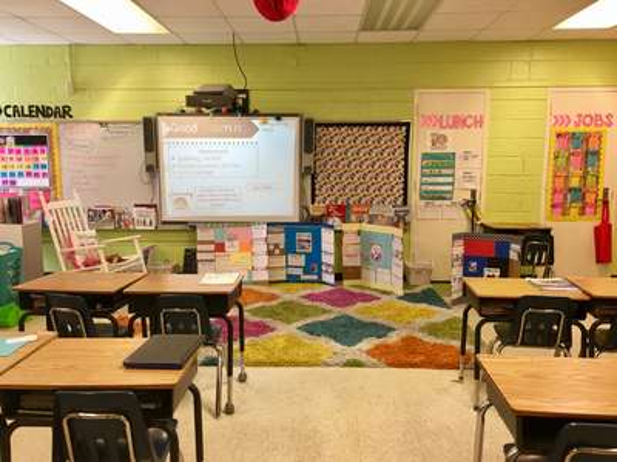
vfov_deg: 48.2
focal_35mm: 29
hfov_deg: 61.7
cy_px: 231
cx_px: 308
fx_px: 517
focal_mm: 4.15
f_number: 2.2
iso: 40
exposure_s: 1/15
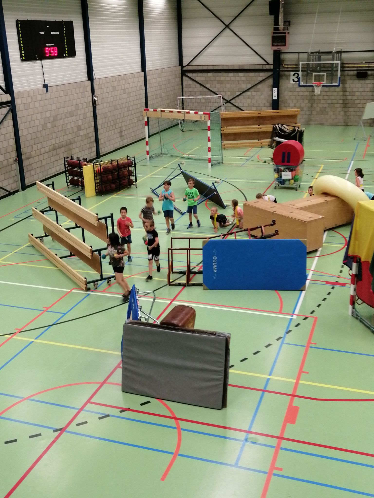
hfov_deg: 36.8
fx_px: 562
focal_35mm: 39
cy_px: 249
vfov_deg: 47.9
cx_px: 187
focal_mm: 3.95
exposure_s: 1/33.3
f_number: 1.8
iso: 160
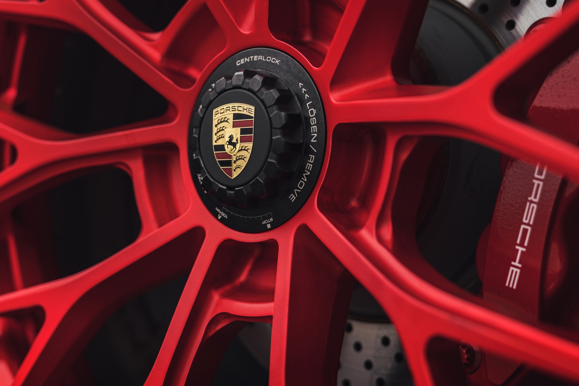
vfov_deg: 26.4
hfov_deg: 38.9
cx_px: 290
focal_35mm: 51
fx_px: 820
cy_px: 152
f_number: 2.8
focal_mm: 41
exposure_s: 1/80
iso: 100
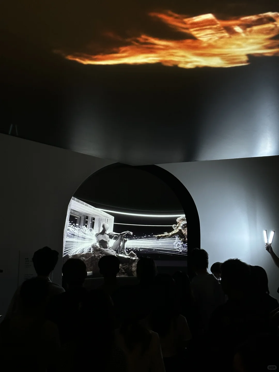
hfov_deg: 30.3
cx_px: 140
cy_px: 186
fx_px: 516
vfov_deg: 39.7
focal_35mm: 48
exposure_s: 1/40
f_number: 1.78
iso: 400
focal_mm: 6.86
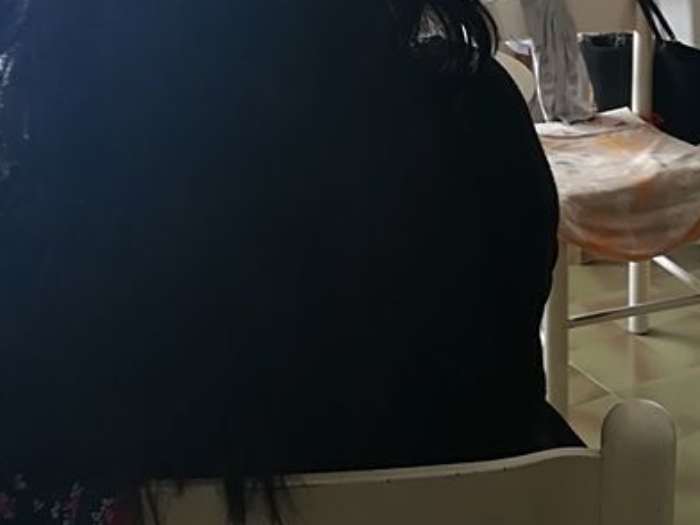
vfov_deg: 26.8
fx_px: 1072
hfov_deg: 35.4
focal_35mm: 53
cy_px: 82
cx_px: 518
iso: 64
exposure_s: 1/33.3
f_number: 2.2
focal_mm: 3.83
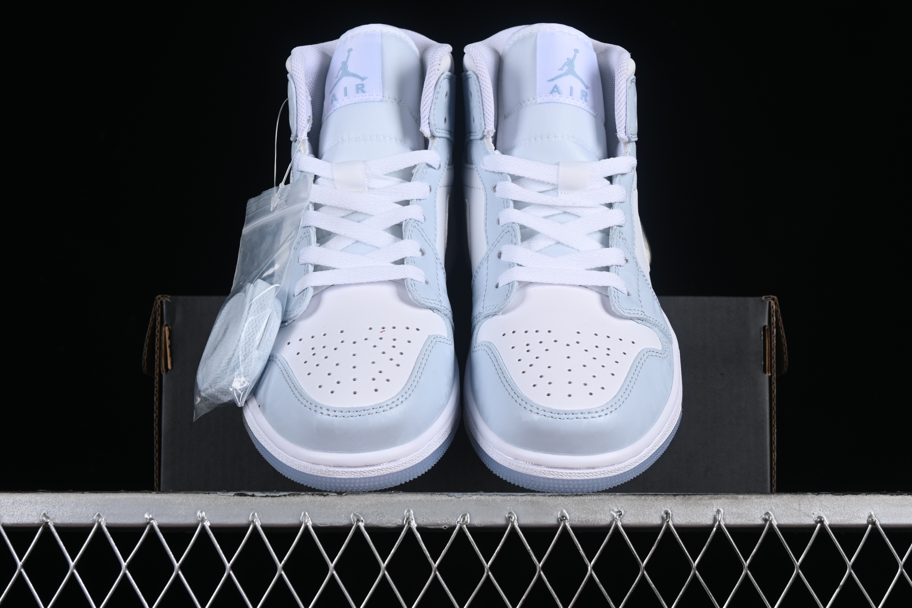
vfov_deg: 18.2
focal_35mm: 75
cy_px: 304
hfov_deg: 27.0
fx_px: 1900
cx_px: 456
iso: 160
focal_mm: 50
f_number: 8
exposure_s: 1/80
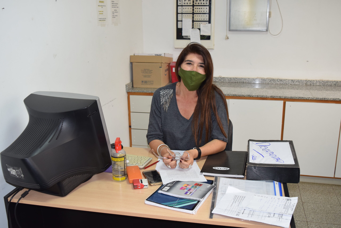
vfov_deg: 36.9
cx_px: 170
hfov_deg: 53.1
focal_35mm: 36
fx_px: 341
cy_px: 114
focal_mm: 24
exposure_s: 1/125
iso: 800
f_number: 5.6
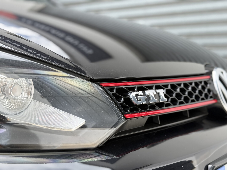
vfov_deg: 30.3
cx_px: 114
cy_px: 85
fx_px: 315
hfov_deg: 39.7
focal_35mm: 48
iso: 80
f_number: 1.78
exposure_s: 1/699
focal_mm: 6.76
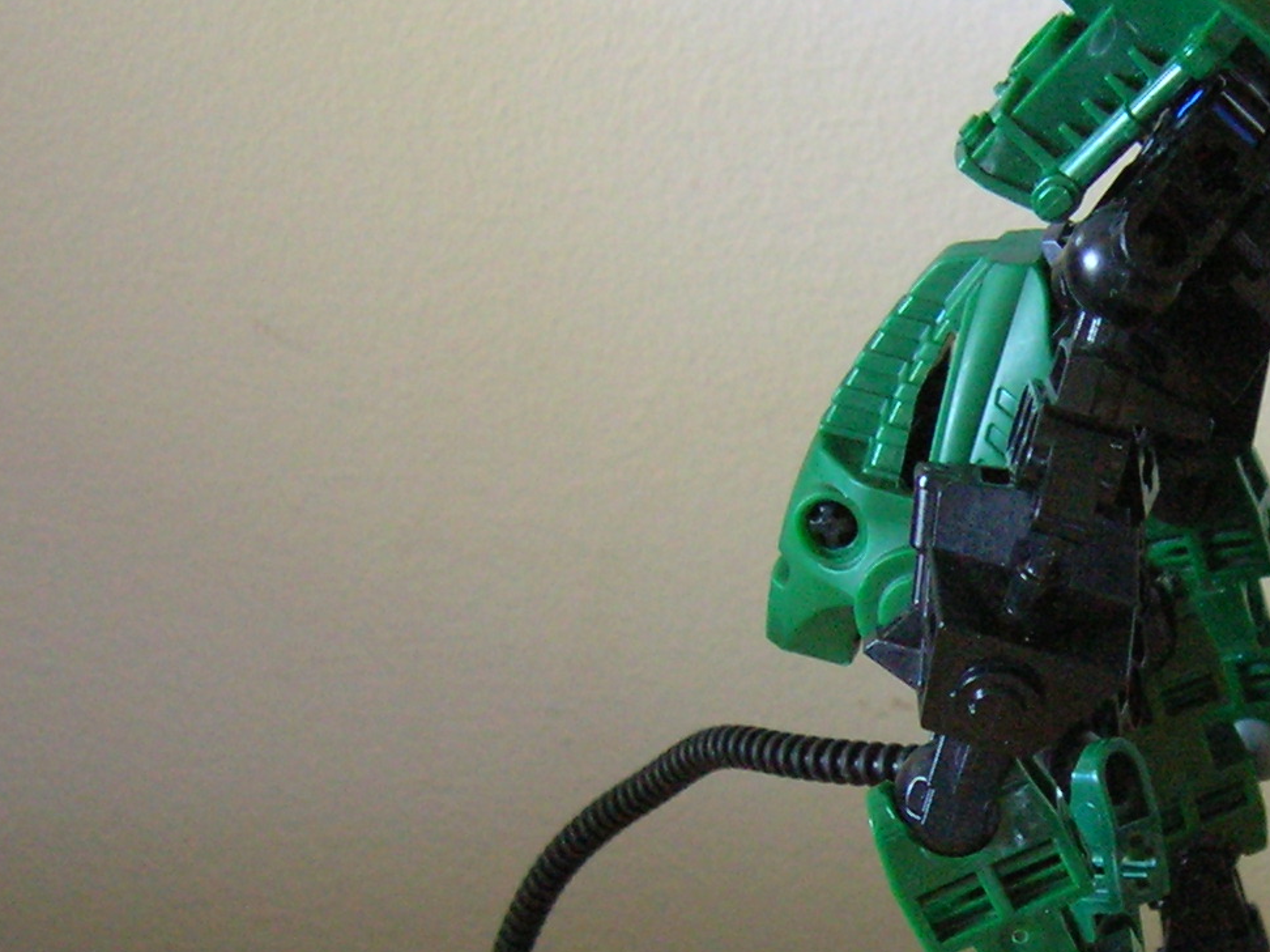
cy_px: 656
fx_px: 2934
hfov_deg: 23.6
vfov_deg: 18.4
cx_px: 1214
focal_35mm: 80
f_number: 2.9
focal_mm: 5.7
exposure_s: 1/1.9
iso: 200
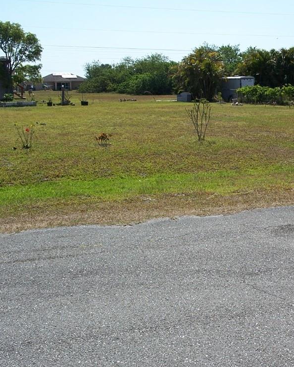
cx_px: 222
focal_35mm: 50
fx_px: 544
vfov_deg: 37.3
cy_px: 186
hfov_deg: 29.7
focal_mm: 7.8
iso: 64
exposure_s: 1/800
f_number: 4
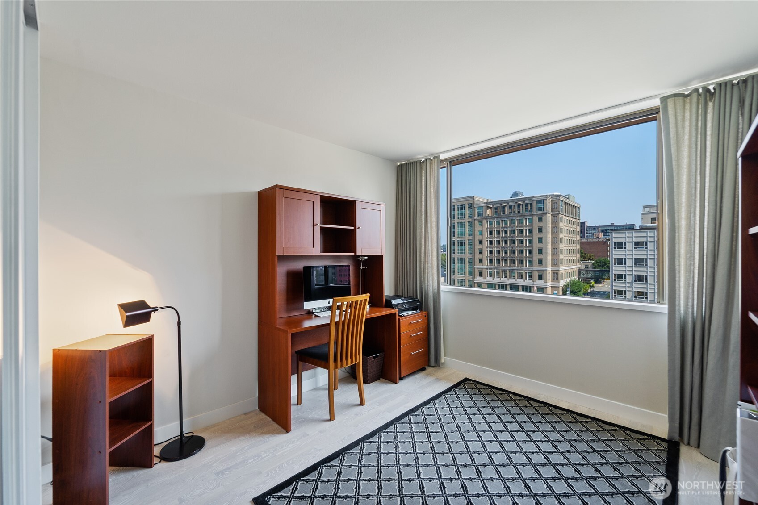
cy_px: 252
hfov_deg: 104.3
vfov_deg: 81.2
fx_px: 295
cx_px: 379
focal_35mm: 14
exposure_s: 1/8
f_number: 8
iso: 200
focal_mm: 14
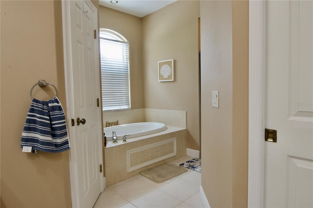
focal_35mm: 21
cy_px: 104
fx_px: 183
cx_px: 156
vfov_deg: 59.5
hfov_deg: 81.2
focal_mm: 14
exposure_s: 1/125
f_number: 5.6
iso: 800
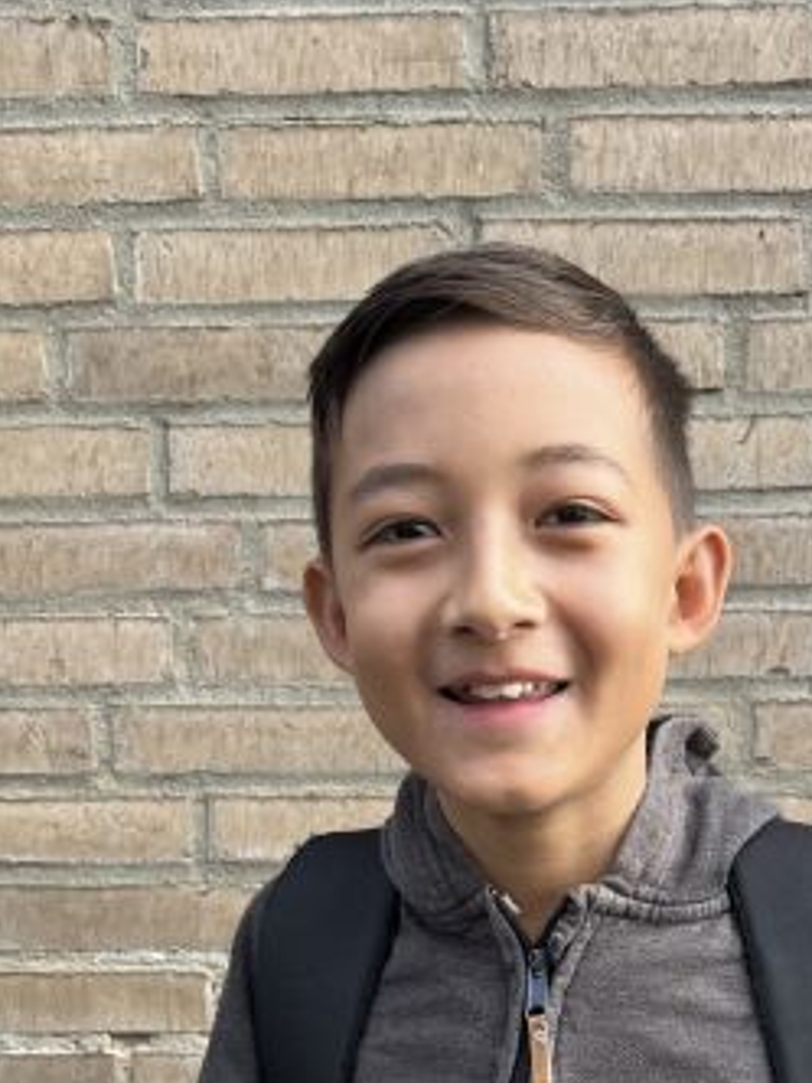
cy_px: 897
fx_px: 1470
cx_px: 466
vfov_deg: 38.6
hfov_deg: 30.8
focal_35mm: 47
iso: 50
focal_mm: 5.7
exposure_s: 1/466
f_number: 1.5
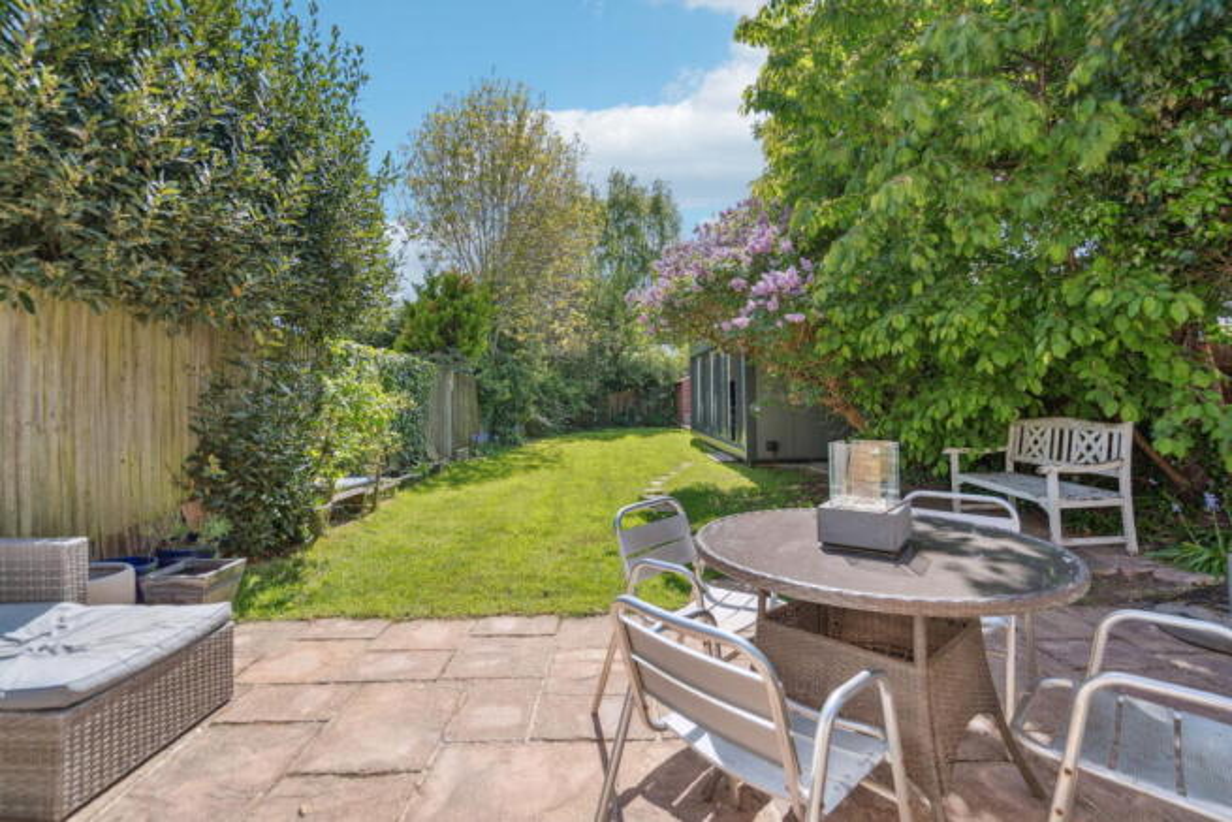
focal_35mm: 16
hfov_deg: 96.7
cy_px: 411
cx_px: 616
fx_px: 548
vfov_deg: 73.8
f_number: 5
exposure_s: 1/640
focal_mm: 16
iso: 640
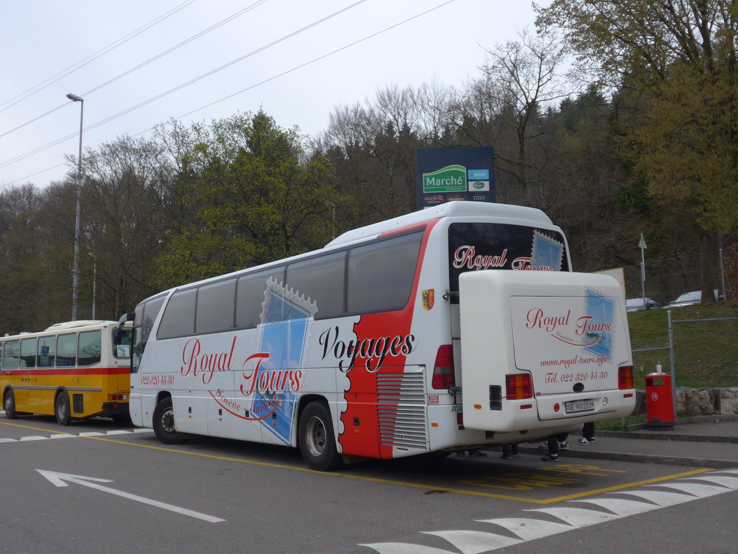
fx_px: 831
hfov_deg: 47.9
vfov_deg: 36.8
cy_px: 277
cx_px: 369
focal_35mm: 39
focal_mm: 8
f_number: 2.5
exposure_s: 1/60
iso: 100
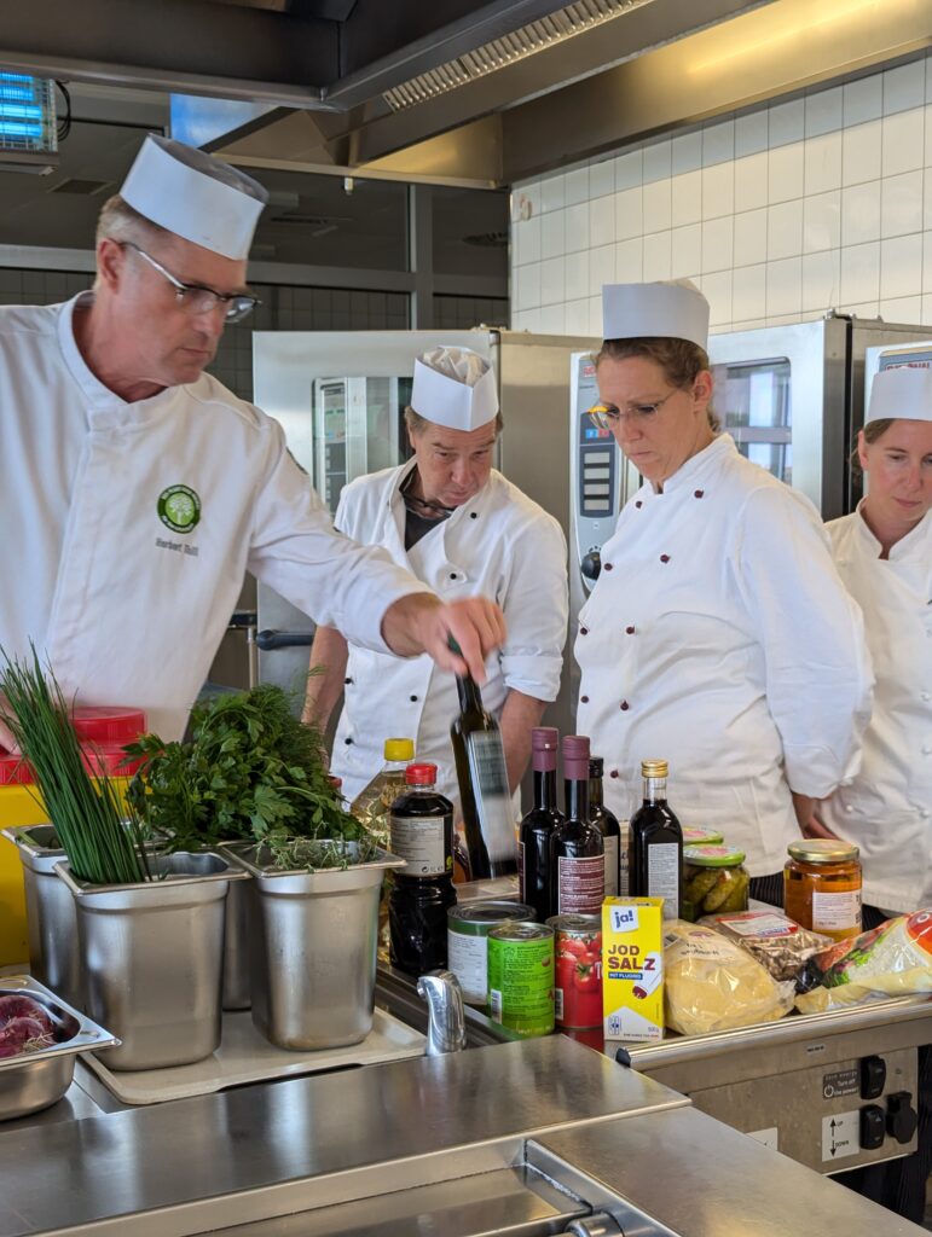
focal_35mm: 48
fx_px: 1719
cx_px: 466
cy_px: 618
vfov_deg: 39.6
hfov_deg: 30.3
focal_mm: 6.81
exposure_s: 1/99.9
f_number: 1.85
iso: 74
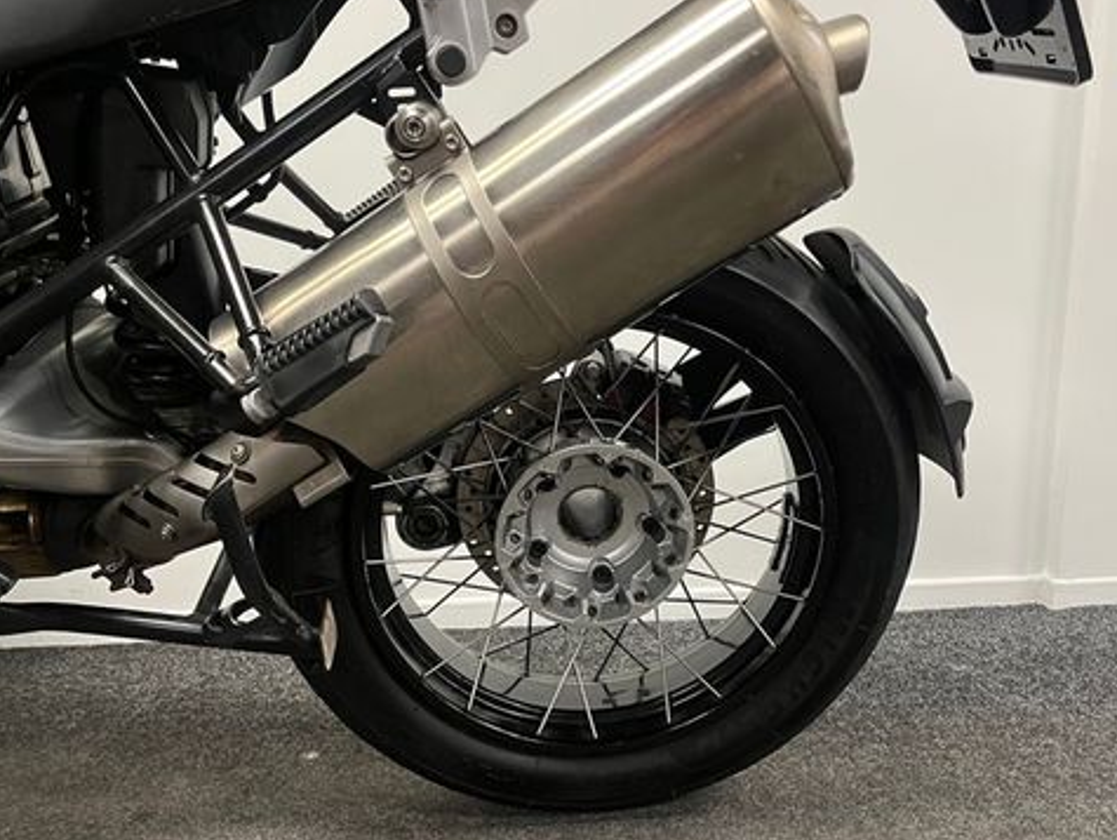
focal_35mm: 35
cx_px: 595
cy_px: 504
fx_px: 1130
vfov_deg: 40.6
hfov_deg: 52.6
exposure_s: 1/50
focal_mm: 5.1
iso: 200
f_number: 1.6
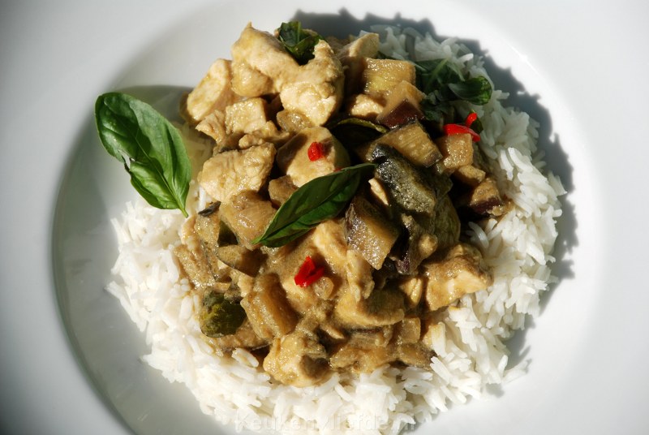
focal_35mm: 158
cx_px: 324
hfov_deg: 13.0
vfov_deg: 8.7
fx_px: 2844
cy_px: 218
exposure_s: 1/500
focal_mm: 105
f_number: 5.6
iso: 100
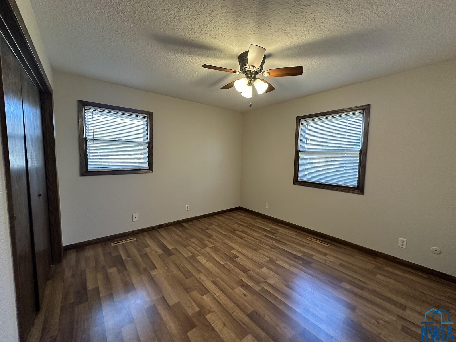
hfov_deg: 102.1
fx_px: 184
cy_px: 171
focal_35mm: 14
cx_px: 228
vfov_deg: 85.7
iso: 320
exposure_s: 1/120
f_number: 2.2
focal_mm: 2.22
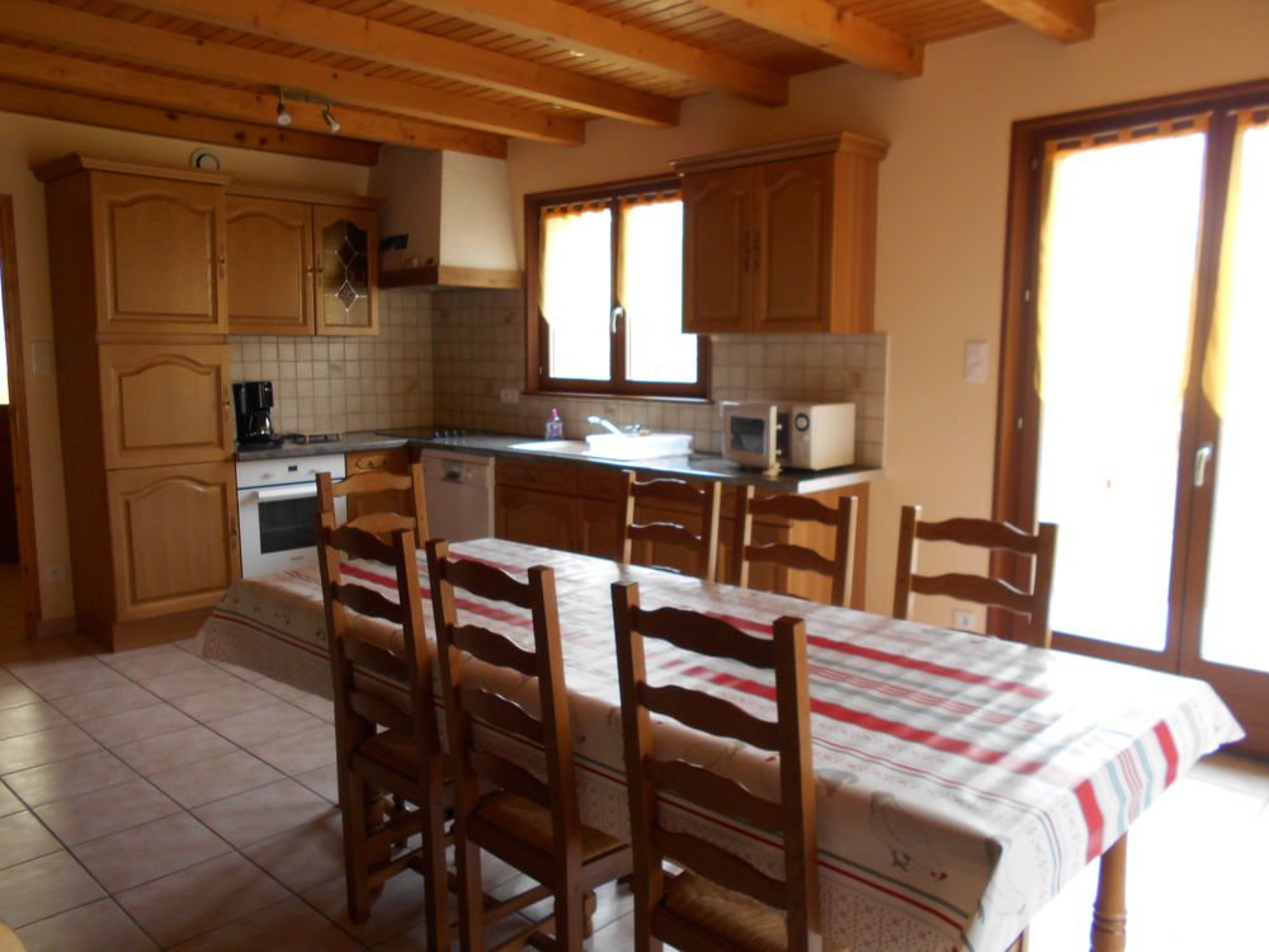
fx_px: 953
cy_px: 476
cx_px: 634
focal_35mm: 26
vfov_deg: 53.1
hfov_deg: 67.3
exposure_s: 1/30
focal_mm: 4.6
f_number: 3.2
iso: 160
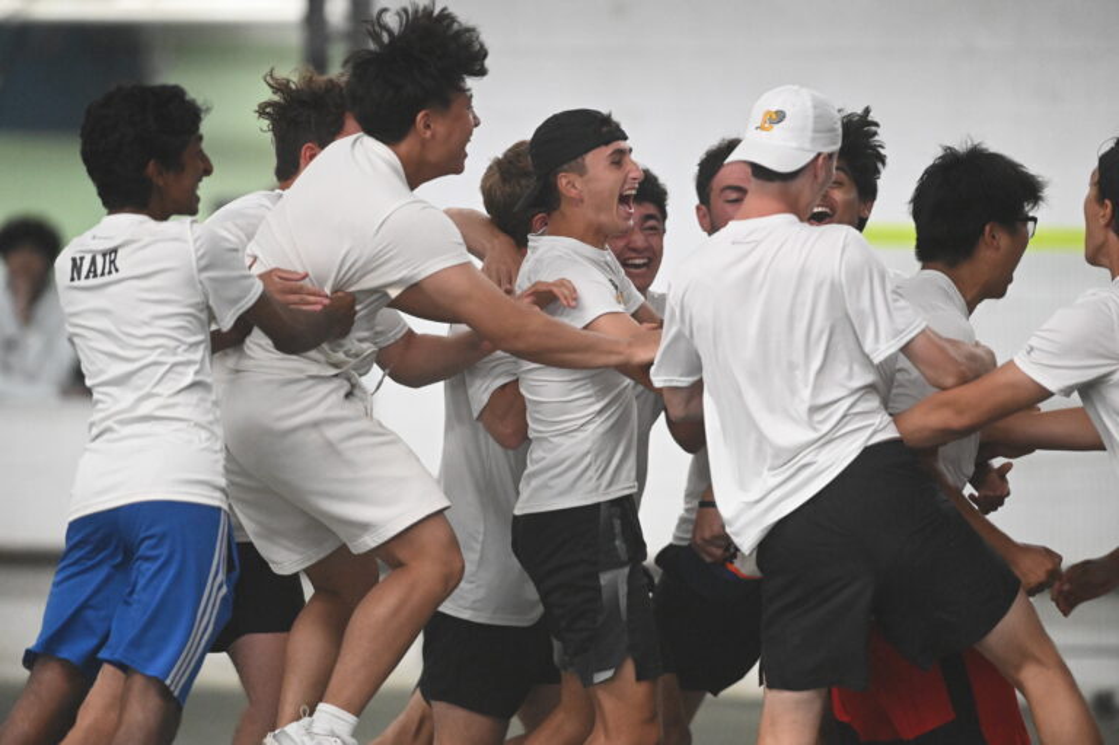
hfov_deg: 6.9
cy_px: 372
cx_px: 560
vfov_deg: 4.6
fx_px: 9319
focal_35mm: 300
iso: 12800
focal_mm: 300
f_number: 2.8
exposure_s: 1/1000
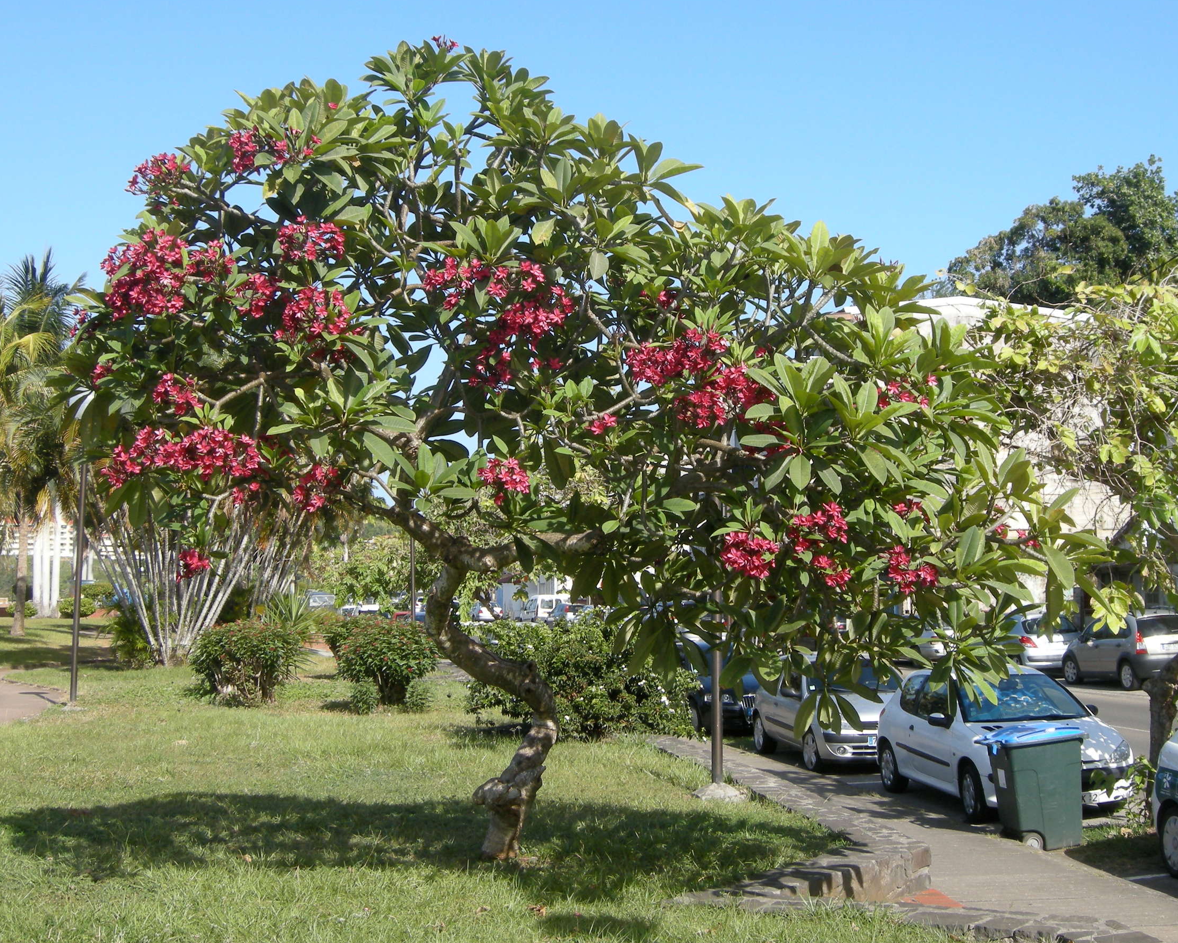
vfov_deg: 40.1
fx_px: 1290
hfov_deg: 49.1
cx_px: 603
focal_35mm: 37
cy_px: 467
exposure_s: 1/213
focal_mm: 7.5
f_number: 4.8
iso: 64
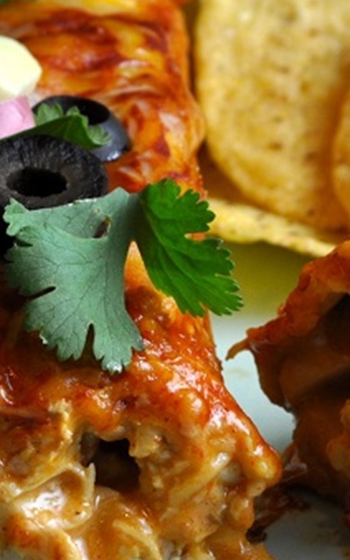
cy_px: 294
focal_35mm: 329
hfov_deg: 4.0
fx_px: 5020
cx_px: 0
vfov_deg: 6.4
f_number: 13
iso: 400
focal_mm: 135
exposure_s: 1/30
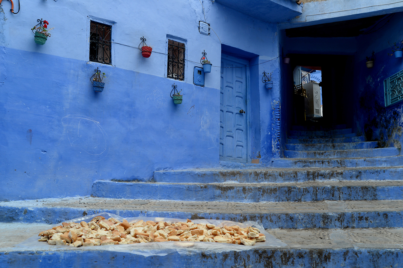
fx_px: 380
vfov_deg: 38.8
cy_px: 134
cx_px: 202
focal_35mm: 34
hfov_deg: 55.8
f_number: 8
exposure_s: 1/500
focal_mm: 34
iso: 400
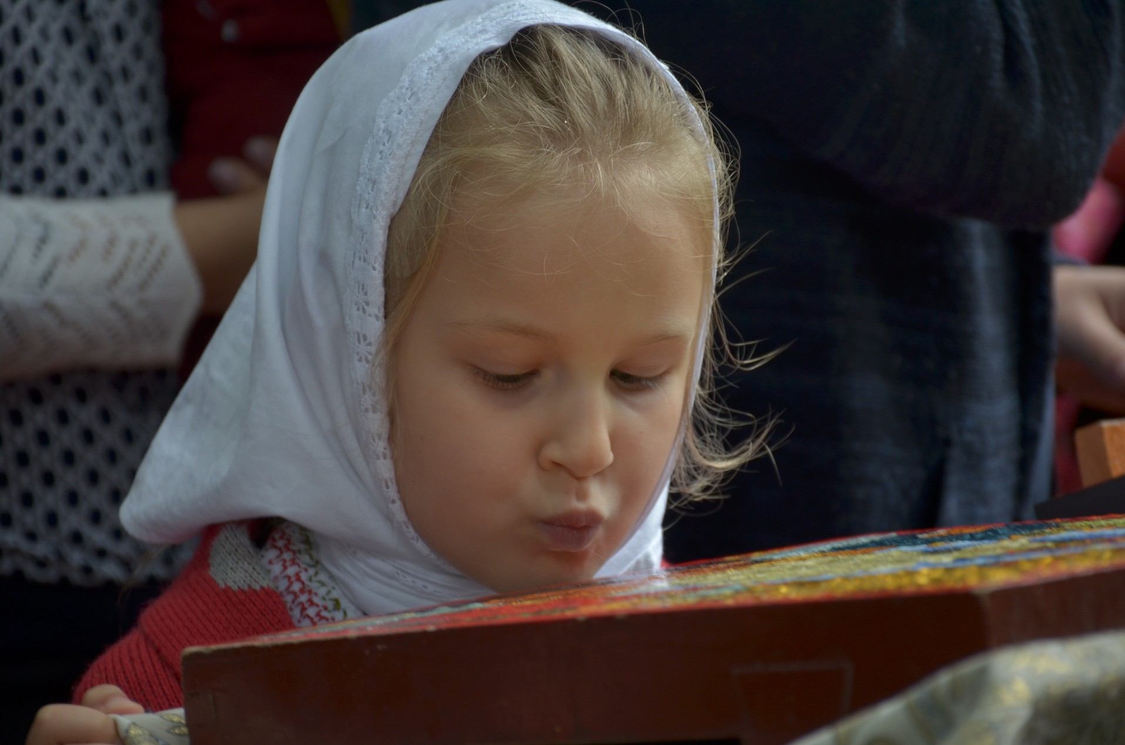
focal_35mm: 210
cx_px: 562
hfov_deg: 9.8
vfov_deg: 6.5
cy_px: 372
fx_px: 6549
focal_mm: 140
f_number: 5.6
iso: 400
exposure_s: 1/100
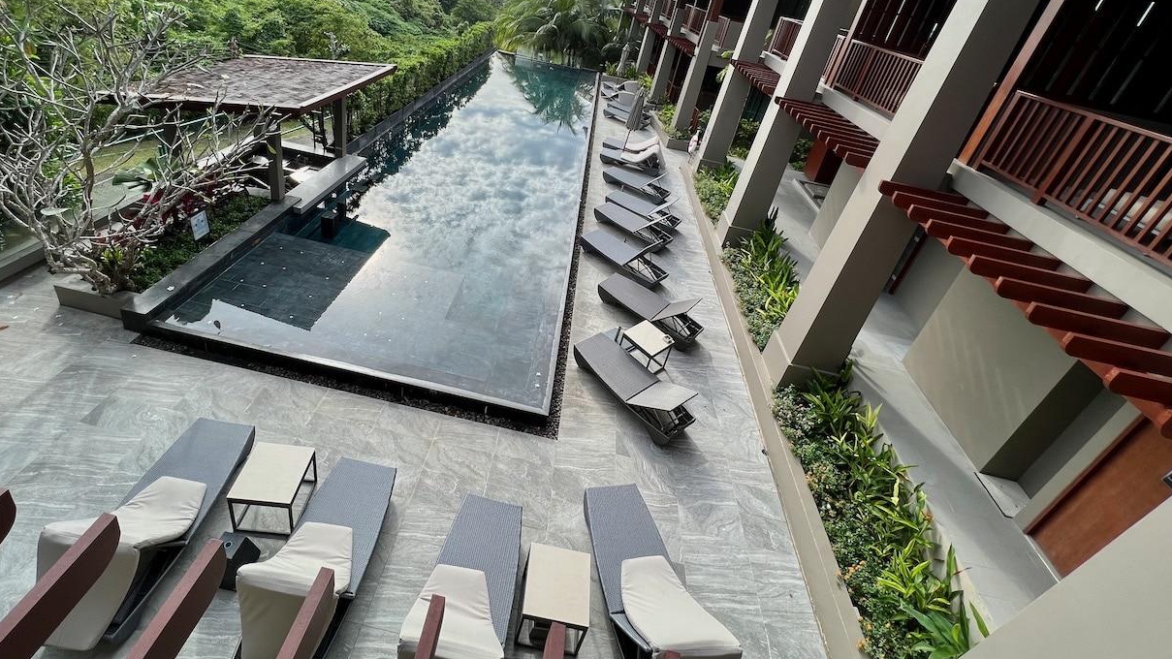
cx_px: 554
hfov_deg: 102.9
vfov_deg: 67.9
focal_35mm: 15
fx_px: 466
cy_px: 204
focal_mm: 1.57
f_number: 1.8
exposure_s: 1/747
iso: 32
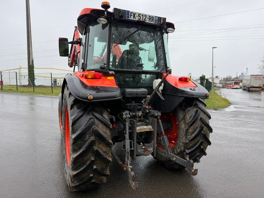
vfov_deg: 56.8
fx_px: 183
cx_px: 132
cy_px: 99
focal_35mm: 24
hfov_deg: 71.6
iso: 80
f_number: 1.78
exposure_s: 1/772
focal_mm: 6.76
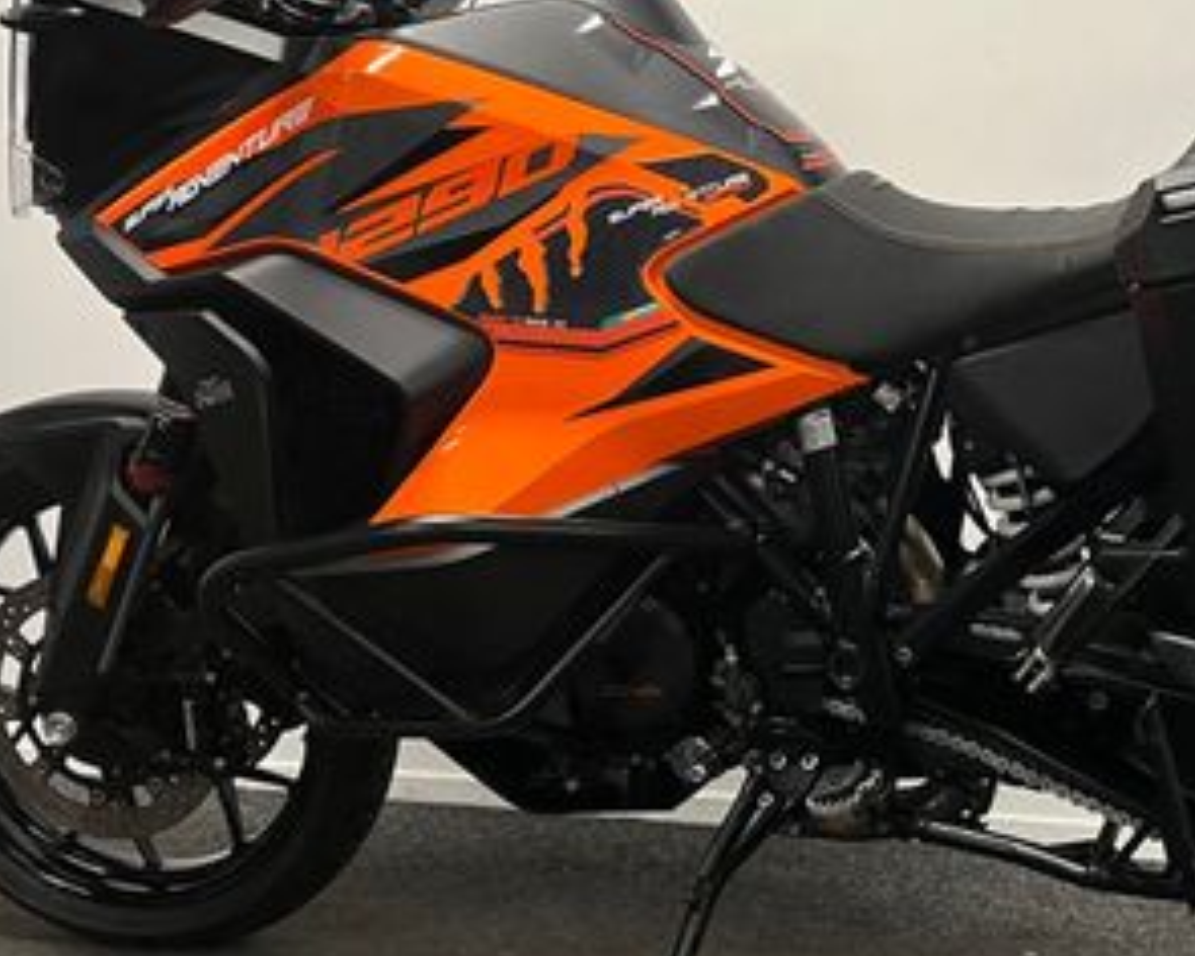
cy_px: 320
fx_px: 1945
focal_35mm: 55
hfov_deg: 33.2
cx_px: 952
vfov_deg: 27.4
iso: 100
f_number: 1.6
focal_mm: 5.1
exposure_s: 1/50
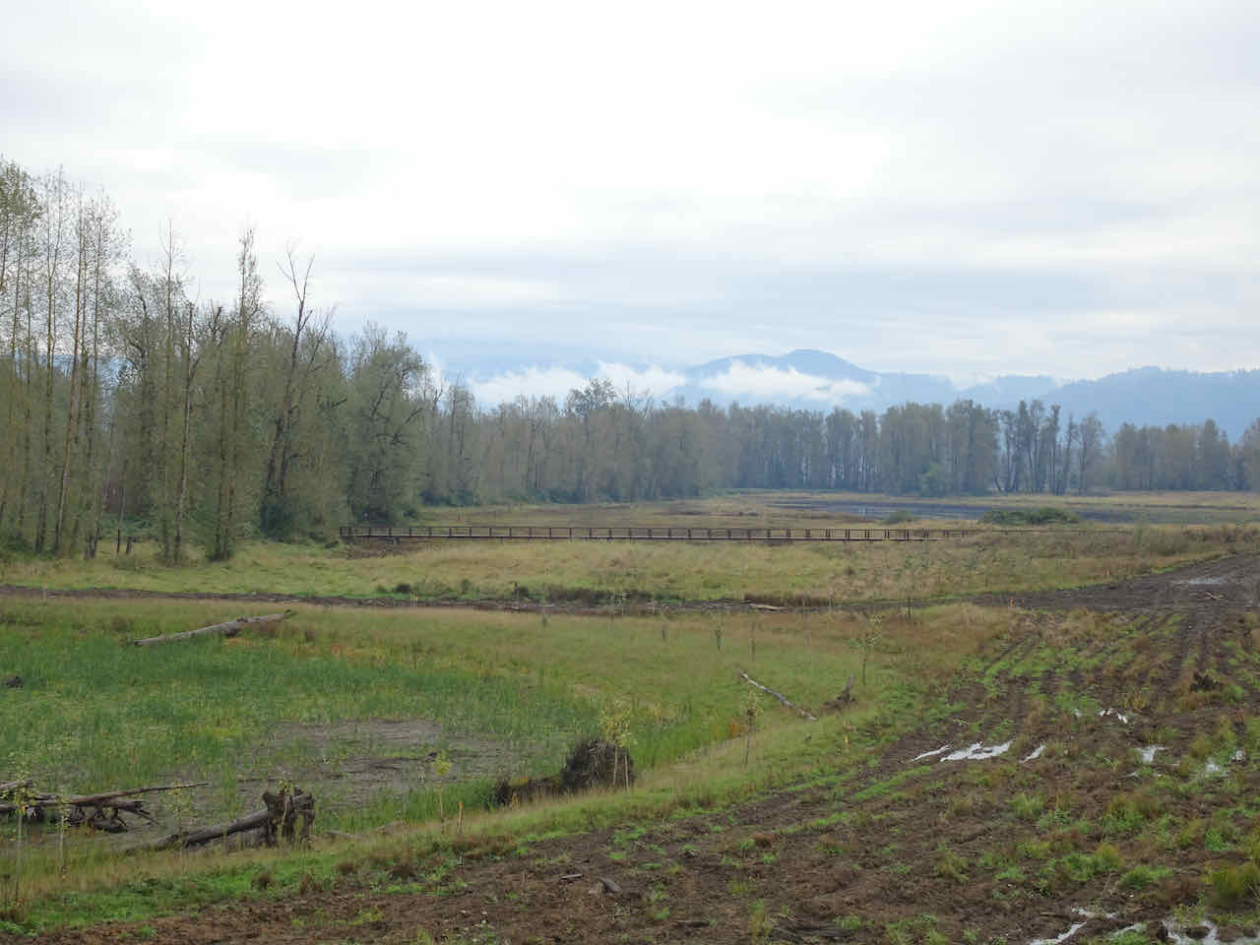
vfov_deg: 23.7
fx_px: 2257
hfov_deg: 31.2
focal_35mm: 62
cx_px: 630
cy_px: 472
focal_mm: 10.59
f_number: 4.5
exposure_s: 1/160
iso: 80
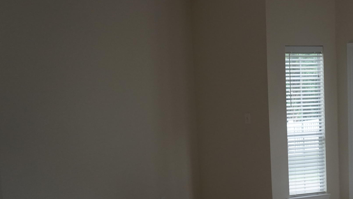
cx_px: 305
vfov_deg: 25.3
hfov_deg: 41.0
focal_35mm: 47
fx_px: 440
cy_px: 137
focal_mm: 16
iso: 800
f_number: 4
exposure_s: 1/160
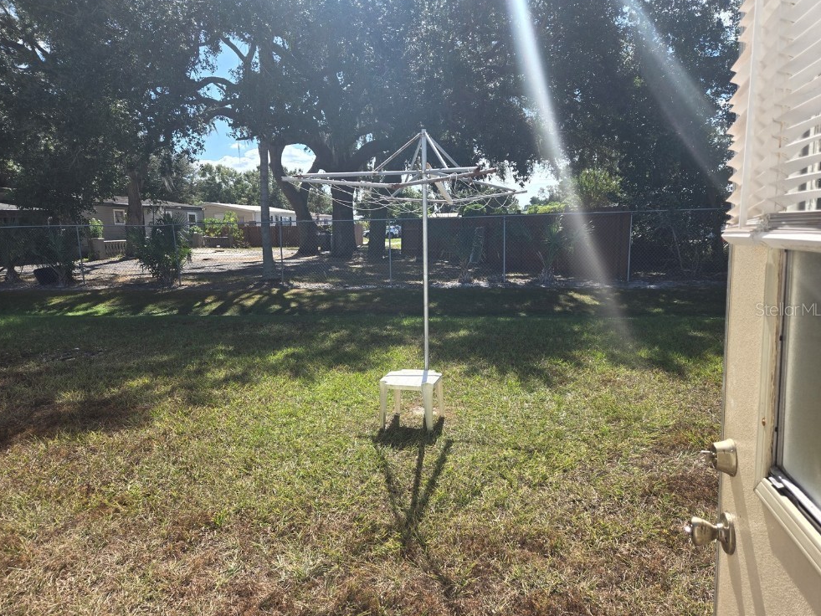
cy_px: 309
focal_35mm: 24
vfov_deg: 56.8
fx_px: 569
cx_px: 406
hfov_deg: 71.6
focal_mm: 5.4
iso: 25
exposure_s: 1/1208
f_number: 1.8
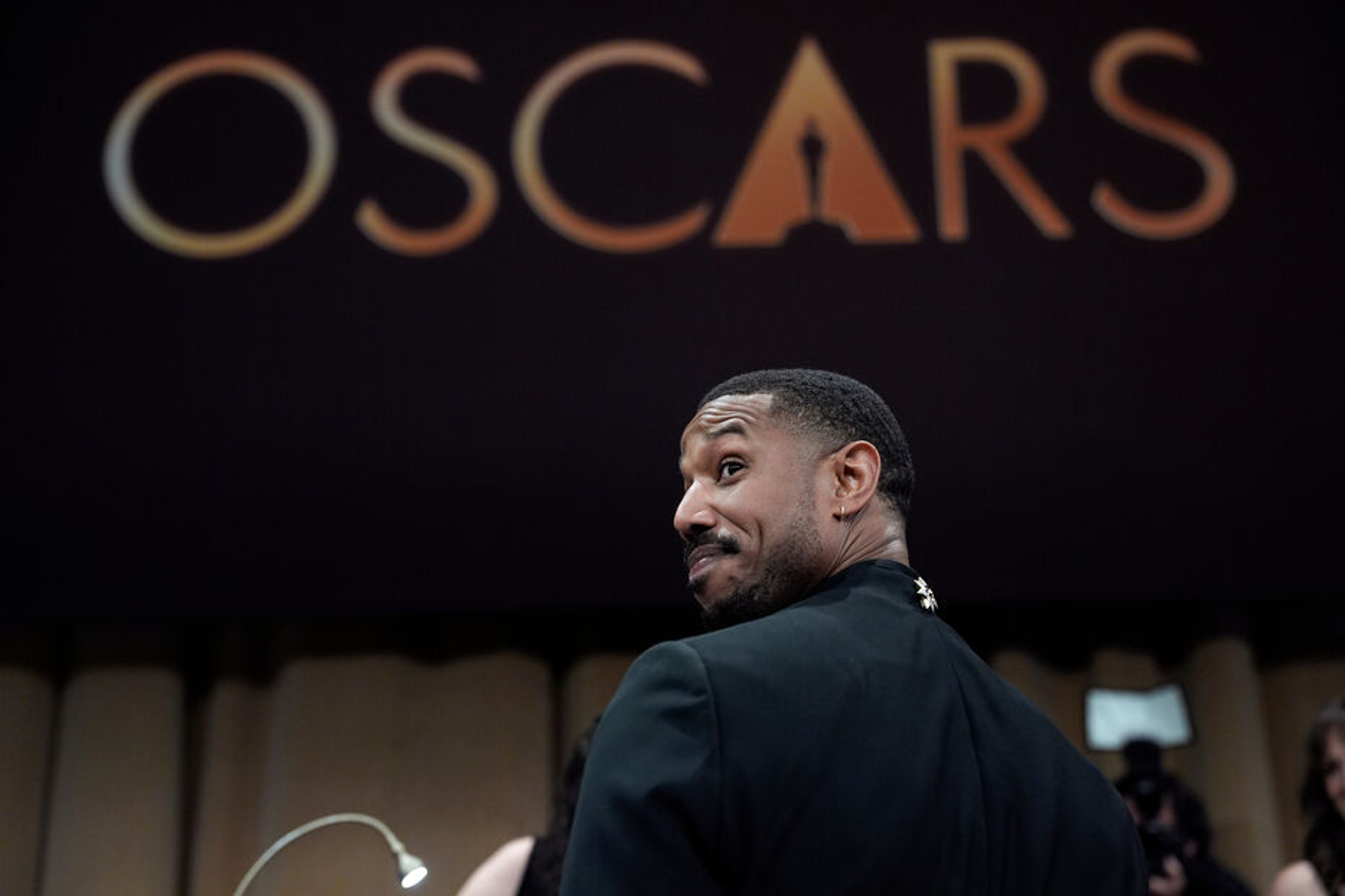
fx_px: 1494
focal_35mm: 40
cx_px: 672
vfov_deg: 33.4
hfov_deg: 48.5
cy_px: 448
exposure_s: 1/400
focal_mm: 40
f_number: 2
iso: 2500
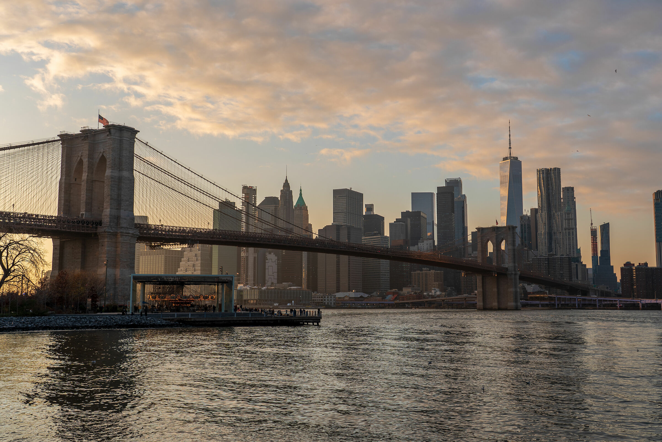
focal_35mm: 37
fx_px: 680
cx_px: 331
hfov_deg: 51.9
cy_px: 221
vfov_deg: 35.9
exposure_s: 1/320
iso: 100
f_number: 6.3
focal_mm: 37
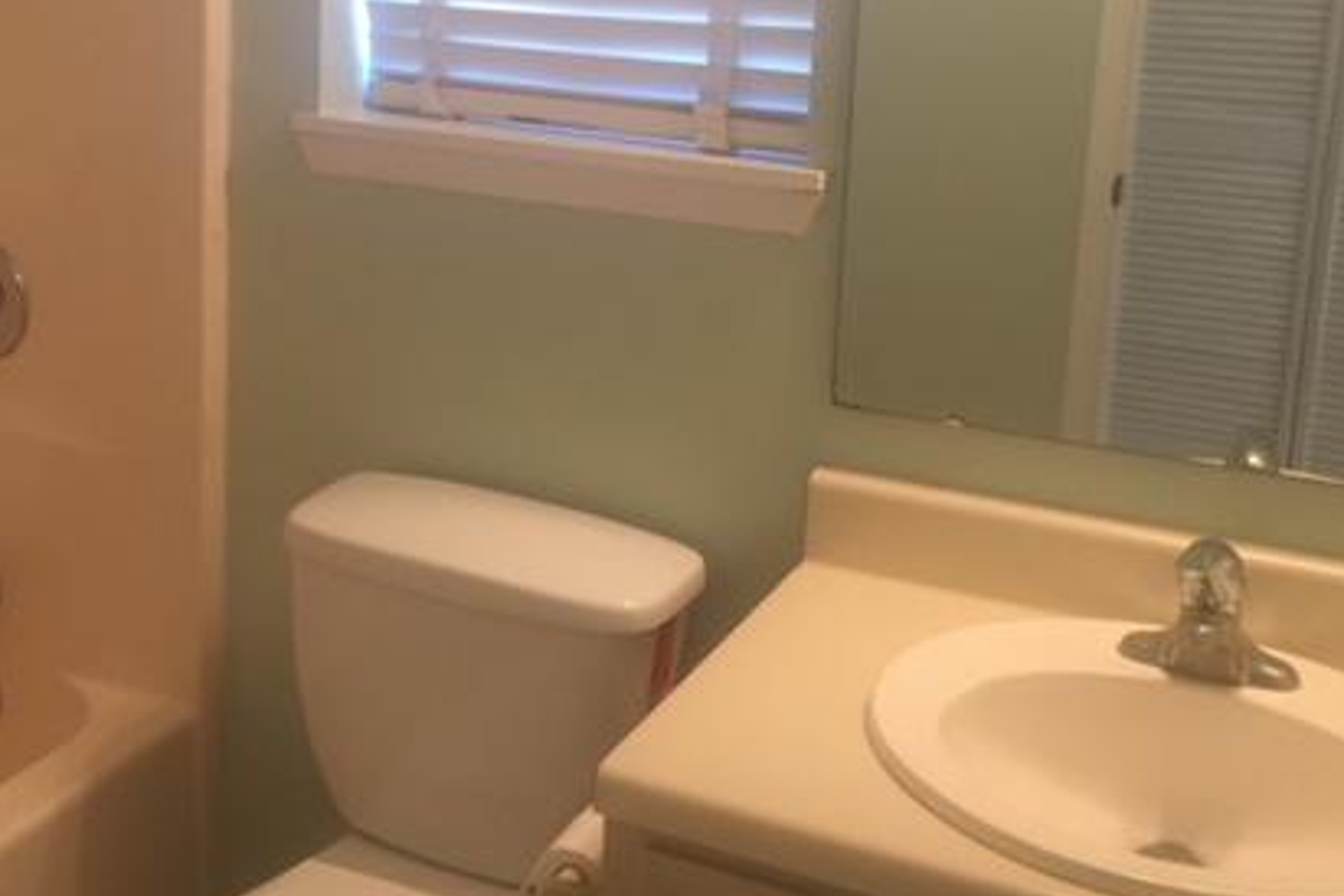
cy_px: 275
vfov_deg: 28.4
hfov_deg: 41.5
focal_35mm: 47
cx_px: 468
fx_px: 1755
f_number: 2.2
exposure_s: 1/15
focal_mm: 4.15
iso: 32
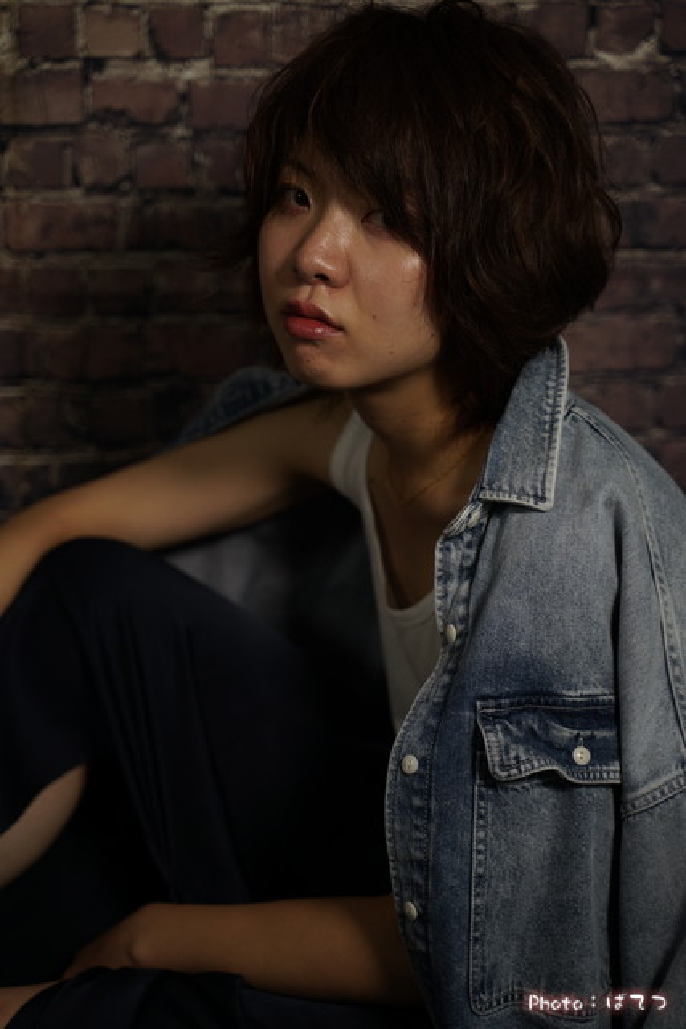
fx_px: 2142
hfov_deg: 18.2
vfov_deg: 27.0
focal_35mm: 75
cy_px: 514
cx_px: 343
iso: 400
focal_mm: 75
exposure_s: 1/125
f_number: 2.8
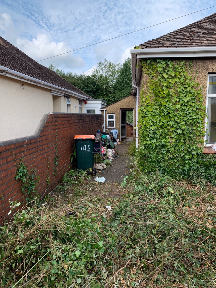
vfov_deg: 67.3
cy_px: 144
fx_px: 216
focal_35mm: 26
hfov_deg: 53.1
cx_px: 108
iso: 25
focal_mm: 4.25
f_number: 1.8
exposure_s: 1/789
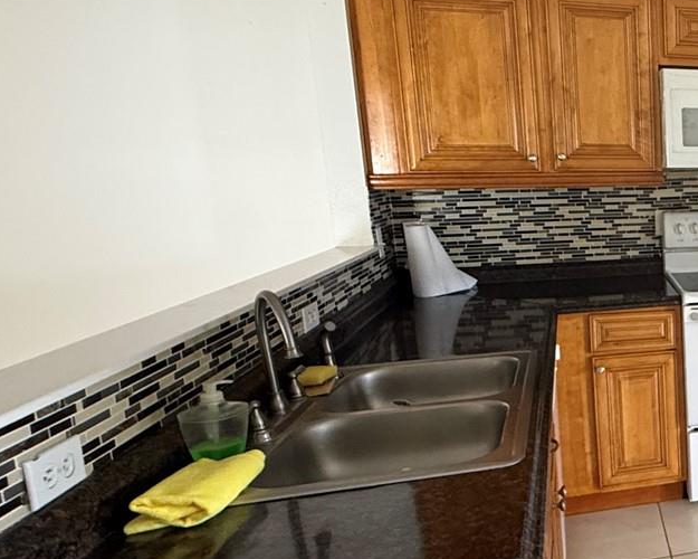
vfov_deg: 42.2
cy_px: 296
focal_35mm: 35
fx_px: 723
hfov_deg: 39.1
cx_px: 817
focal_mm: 2.22
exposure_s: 1/60
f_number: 2.2
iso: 400
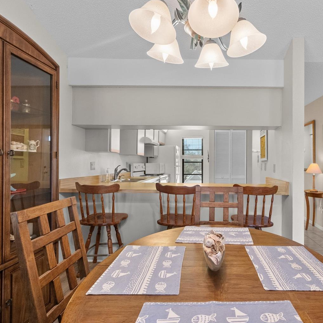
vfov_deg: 74.8
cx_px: 213
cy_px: 163
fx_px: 211
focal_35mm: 20
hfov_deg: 72.8
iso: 640
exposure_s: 1/10
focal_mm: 10
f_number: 7.1
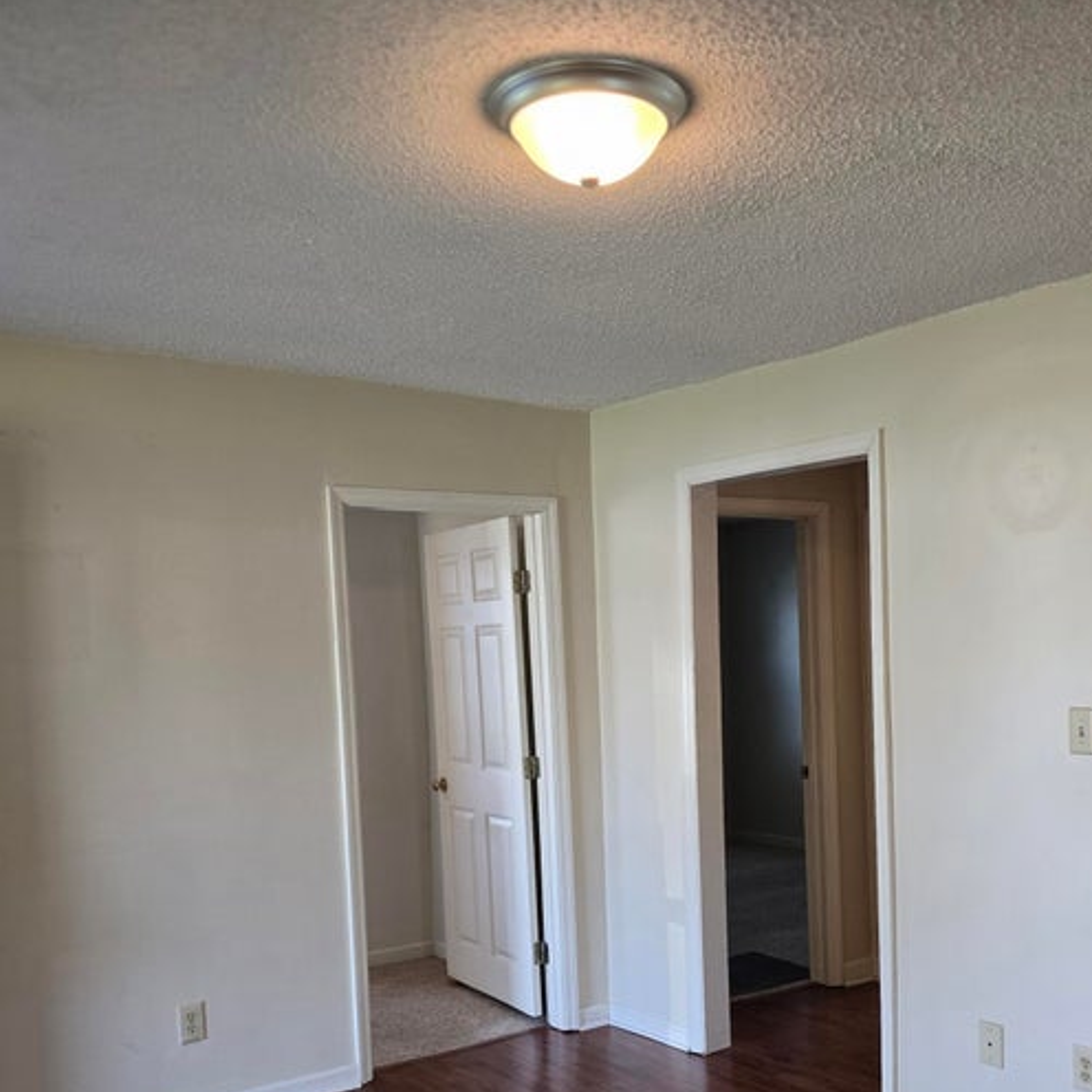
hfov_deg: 47.1
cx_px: 620
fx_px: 1249
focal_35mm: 35
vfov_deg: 46.7
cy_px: 694
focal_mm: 6.3
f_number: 1.7
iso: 160
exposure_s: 1/120
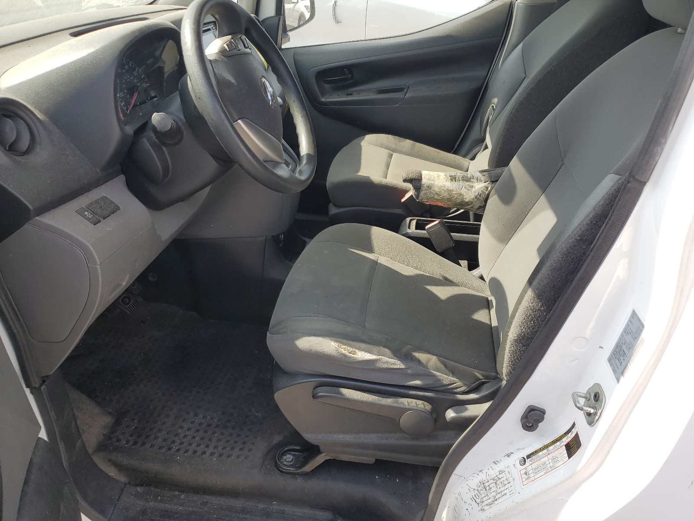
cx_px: 347
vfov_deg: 53.1
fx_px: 521
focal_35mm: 26
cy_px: 260
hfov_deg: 67.3
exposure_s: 1/625
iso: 50
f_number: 1.5
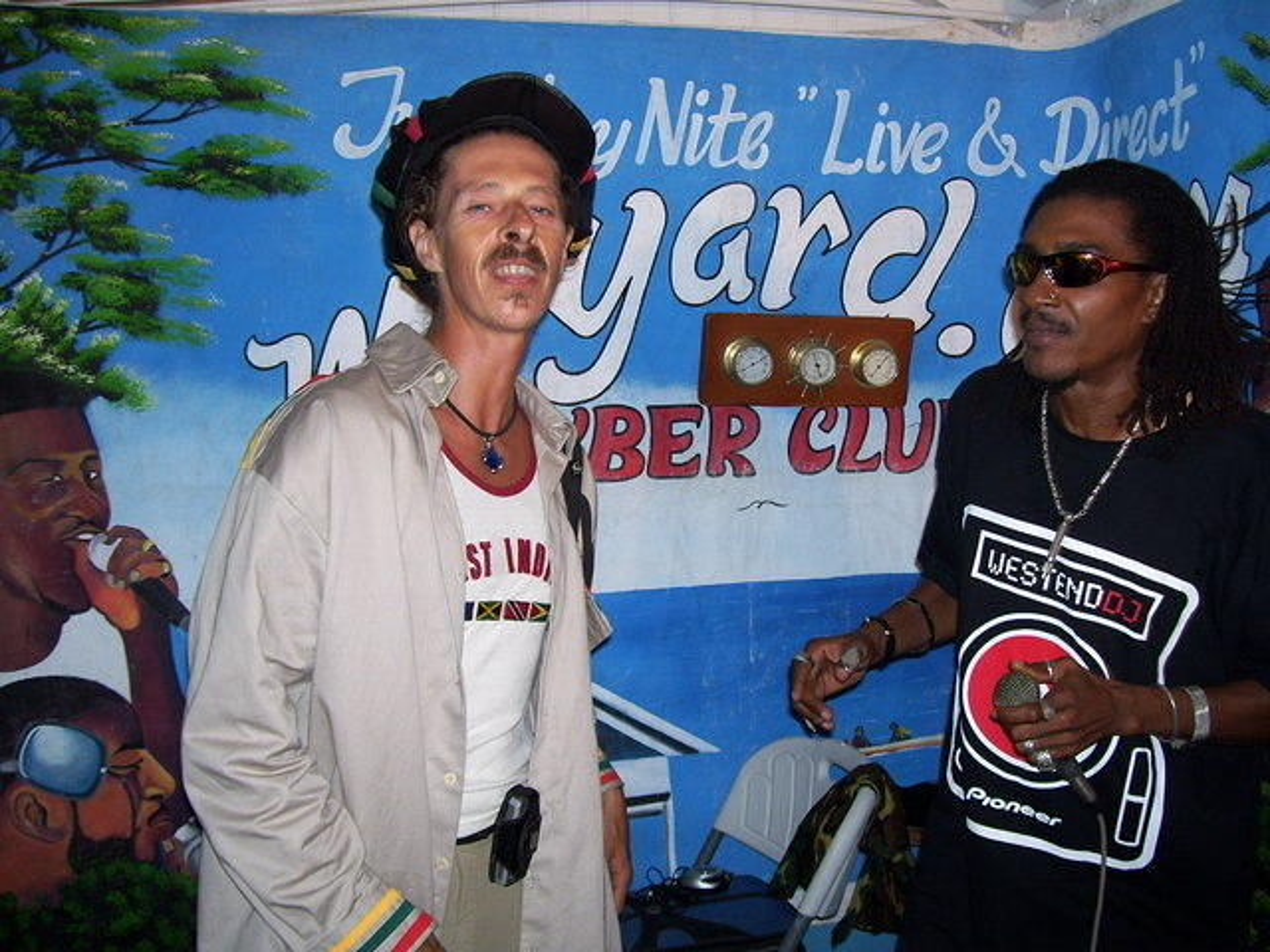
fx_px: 1321
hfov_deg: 51.4
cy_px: 476
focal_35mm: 36
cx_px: 635
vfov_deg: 39.7
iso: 80
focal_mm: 6
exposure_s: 1/60
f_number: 2.7
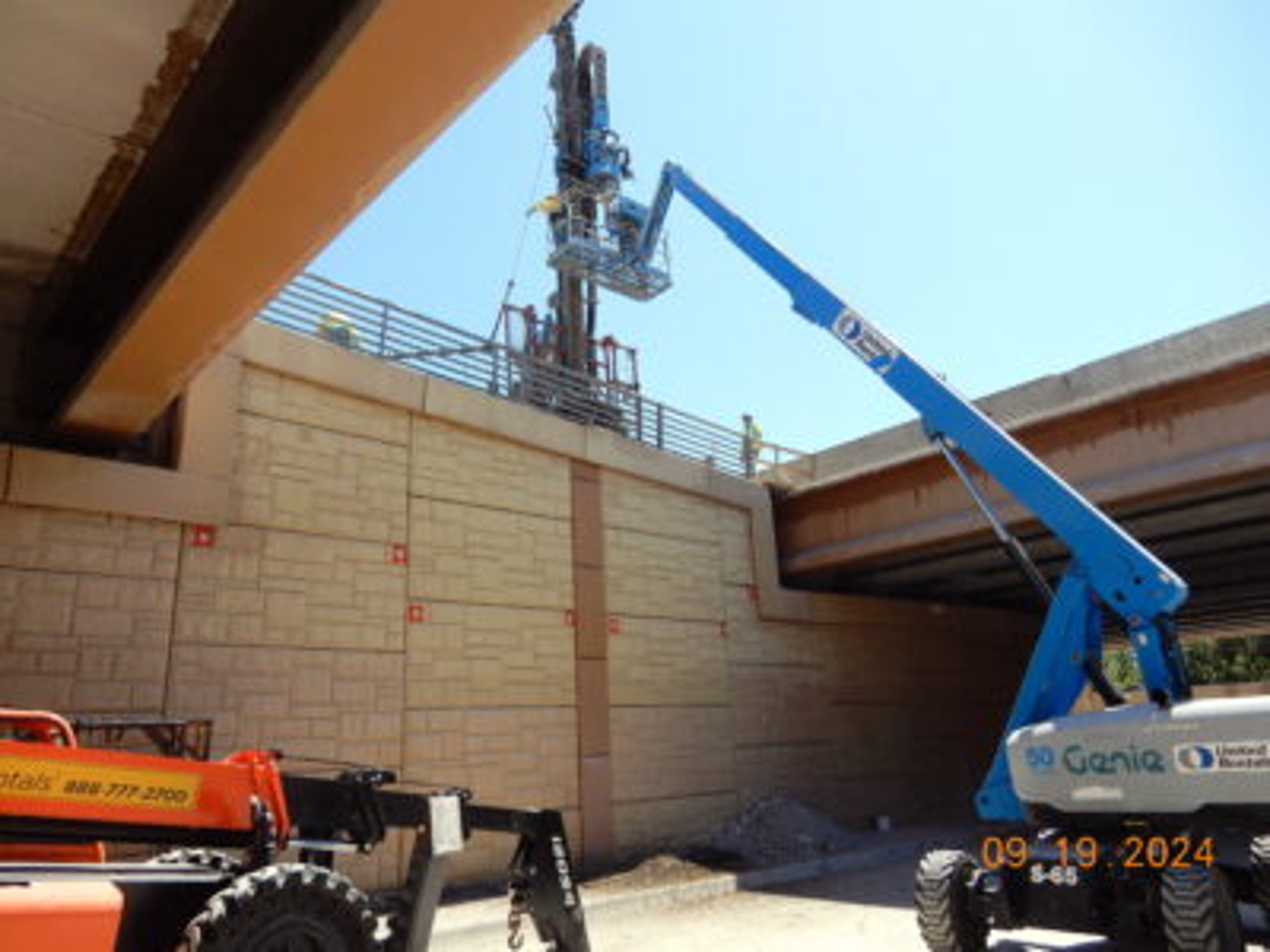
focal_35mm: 24
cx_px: 635
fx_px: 881
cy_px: 476
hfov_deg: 71.6
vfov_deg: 56.8
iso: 80
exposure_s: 1/800
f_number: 3.4
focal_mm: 4.3
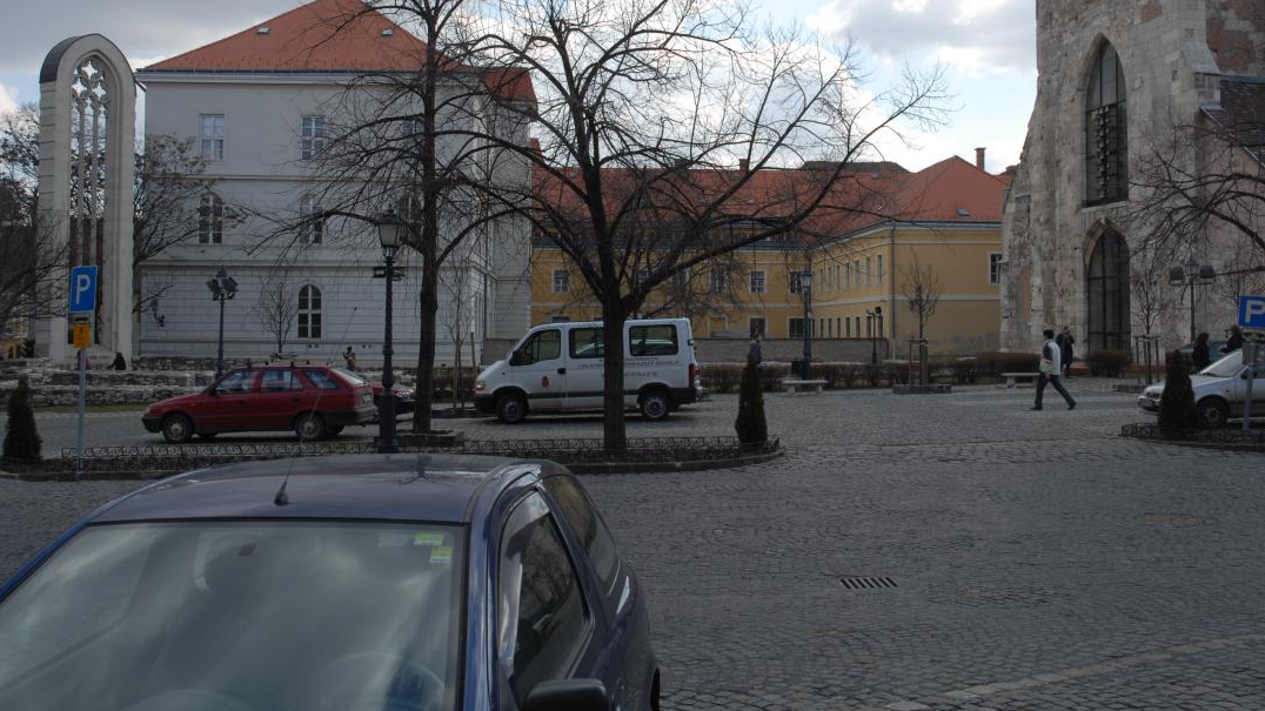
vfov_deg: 31.1
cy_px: 297
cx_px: 634
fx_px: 1274
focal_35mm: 38
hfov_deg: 52.8
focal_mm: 24
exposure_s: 1/160
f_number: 7.1
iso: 100
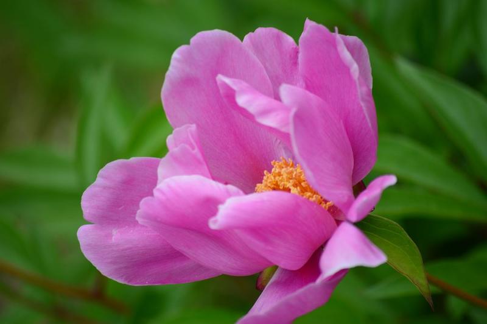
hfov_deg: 7.6
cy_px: 162
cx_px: 244
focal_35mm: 270
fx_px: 3649
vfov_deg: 5.1
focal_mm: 180
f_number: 5.6
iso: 100
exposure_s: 1/125
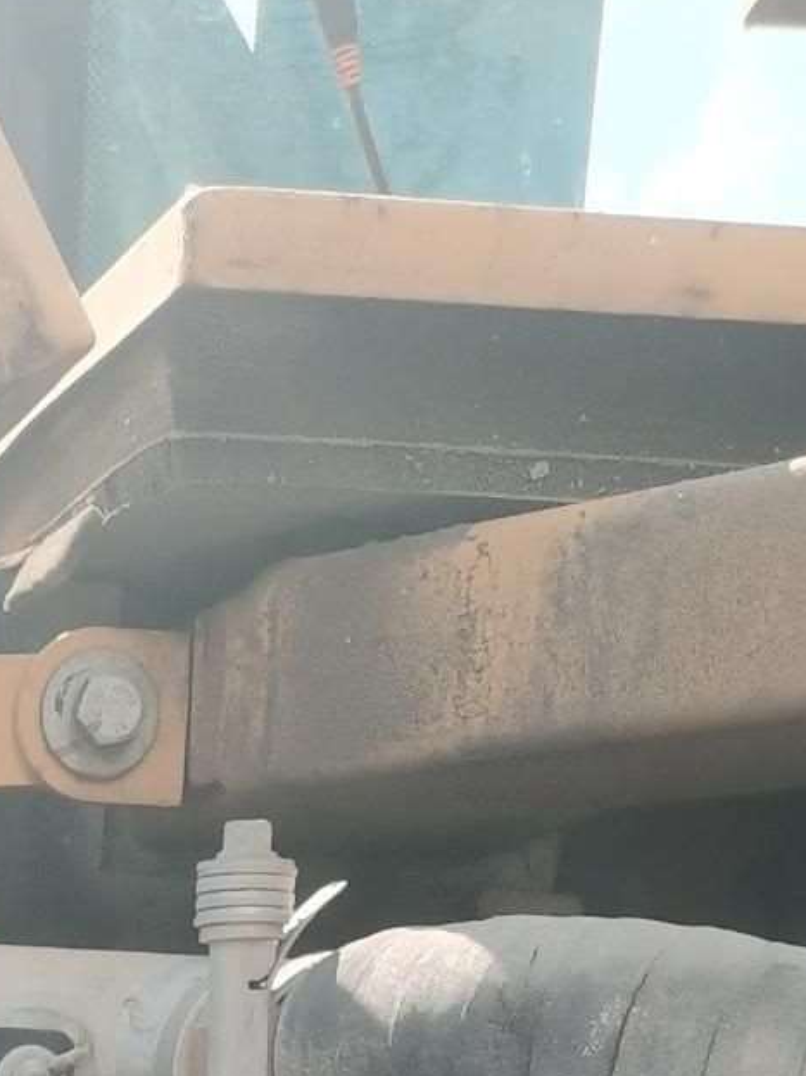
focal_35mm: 111
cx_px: -354
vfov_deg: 14.7
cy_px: 2135
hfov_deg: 12.7
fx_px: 3447
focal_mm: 5.58
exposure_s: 1/625
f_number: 1.8
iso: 50
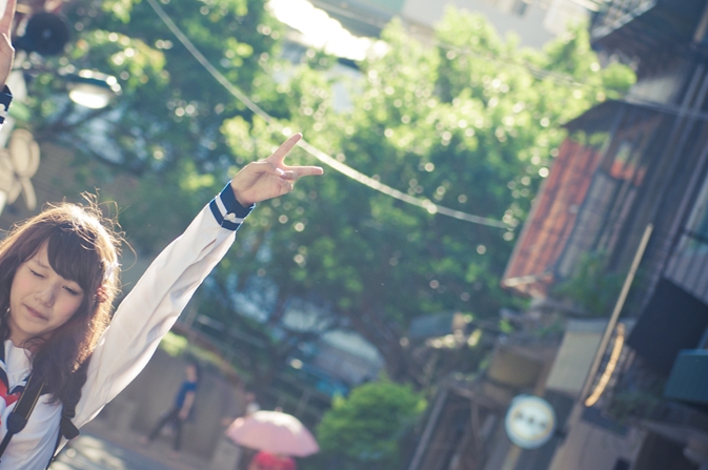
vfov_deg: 8.9
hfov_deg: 13.4
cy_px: 192
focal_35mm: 153
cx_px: 300
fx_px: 3005
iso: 200
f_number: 3.5
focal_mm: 70
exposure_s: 1/500
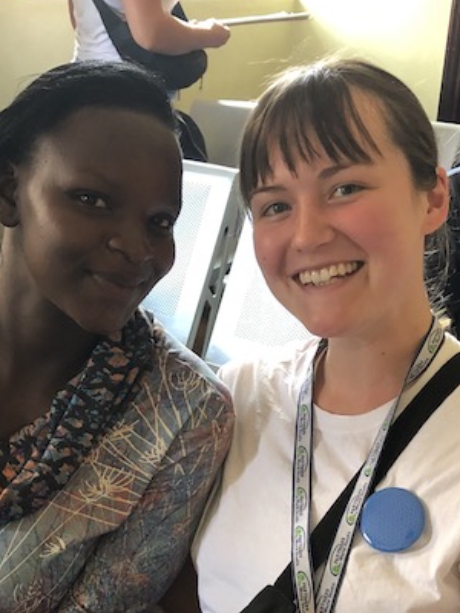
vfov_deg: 33.5
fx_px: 992
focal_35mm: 56
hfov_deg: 26.0
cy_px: 475
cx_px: 179
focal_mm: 3.99
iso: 64
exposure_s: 1/15
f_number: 1.8
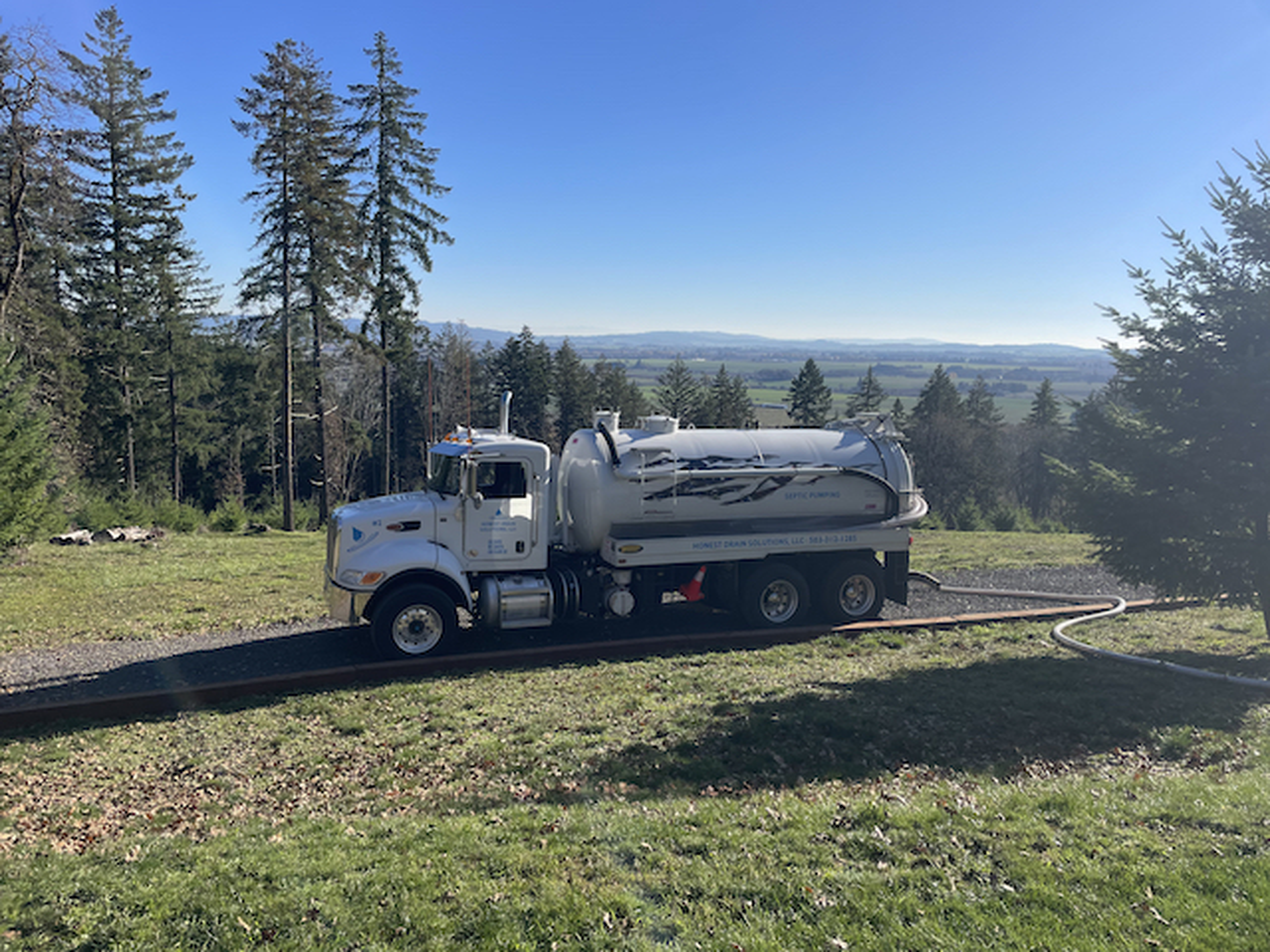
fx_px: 954
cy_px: 476
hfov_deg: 67.3
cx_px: 635
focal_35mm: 26
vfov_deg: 53.1
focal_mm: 4.2
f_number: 1.6
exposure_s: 1/3610
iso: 32
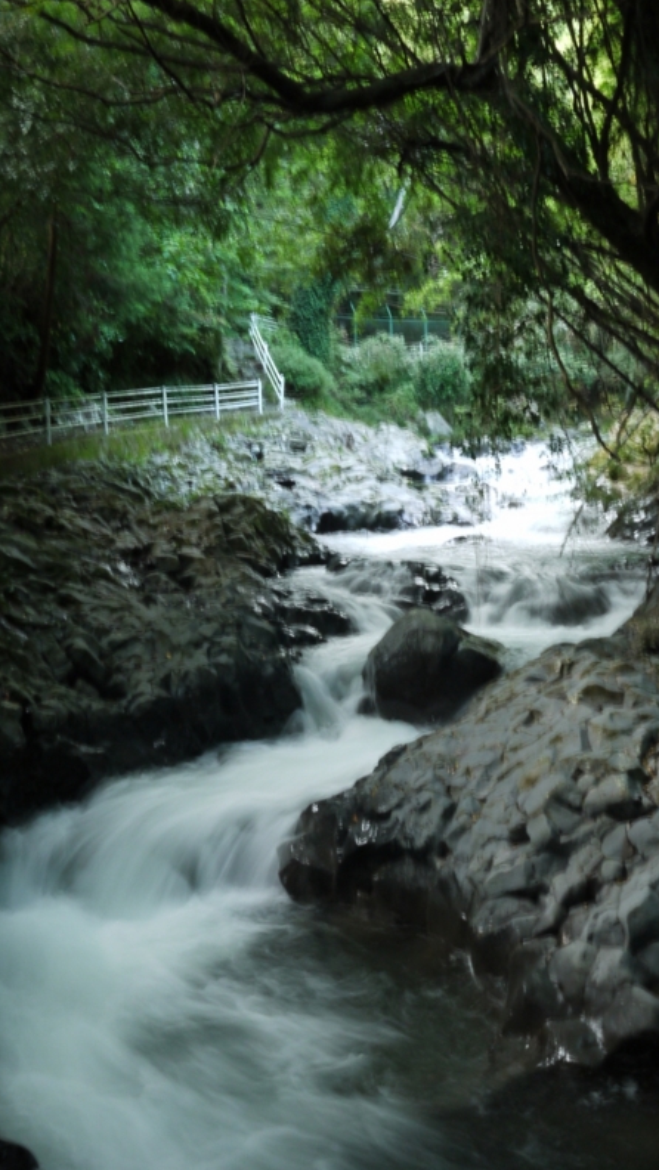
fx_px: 1366
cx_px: 343
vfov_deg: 46.4
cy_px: 588
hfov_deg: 27.1
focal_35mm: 44
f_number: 16
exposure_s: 1/1.6
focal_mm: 20
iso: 400
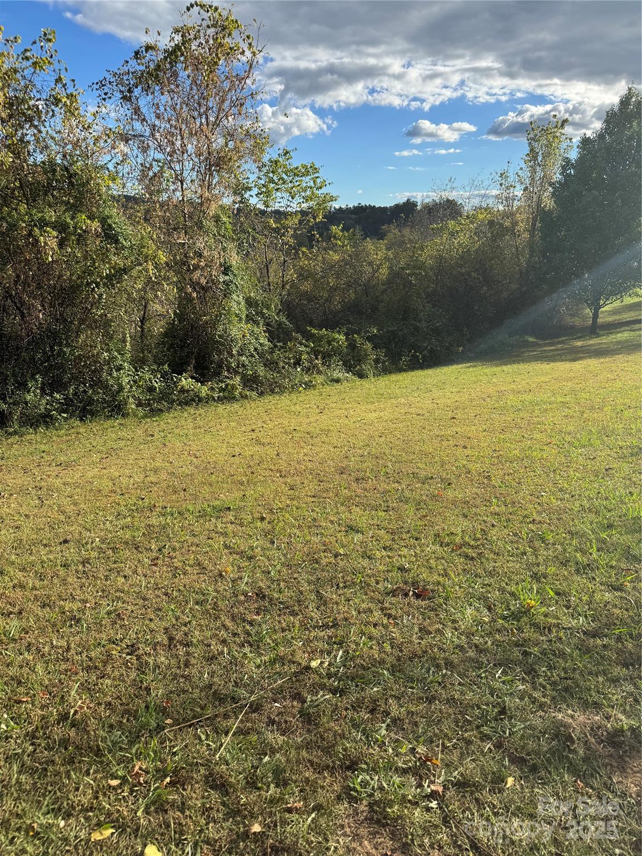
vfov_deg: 71.6
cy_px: 428
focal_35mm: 24
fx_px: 593
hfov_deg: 56.8
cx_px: 321
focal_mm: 6.76
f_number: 1.78
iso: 80
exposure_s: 1/2959
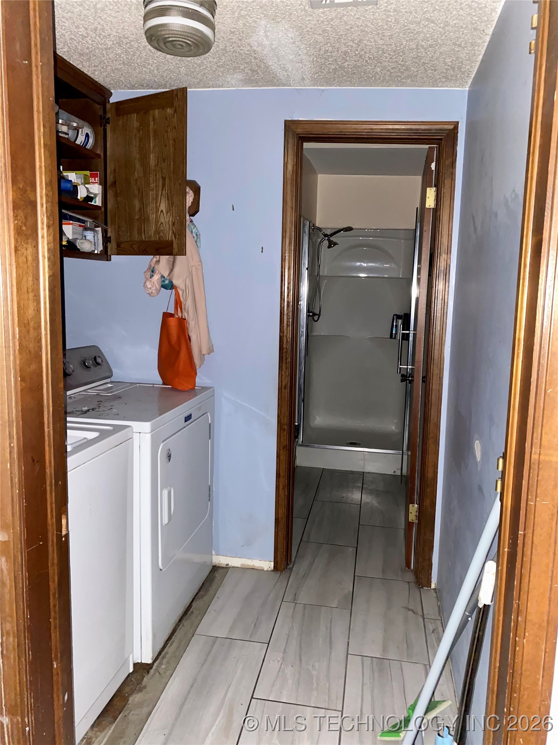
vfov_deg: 67.3
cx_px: 279
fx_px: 559
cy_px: 372
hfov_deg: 53.1
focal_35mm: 26
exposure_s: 1/4
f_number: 1.8
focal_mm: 4.25
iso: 200
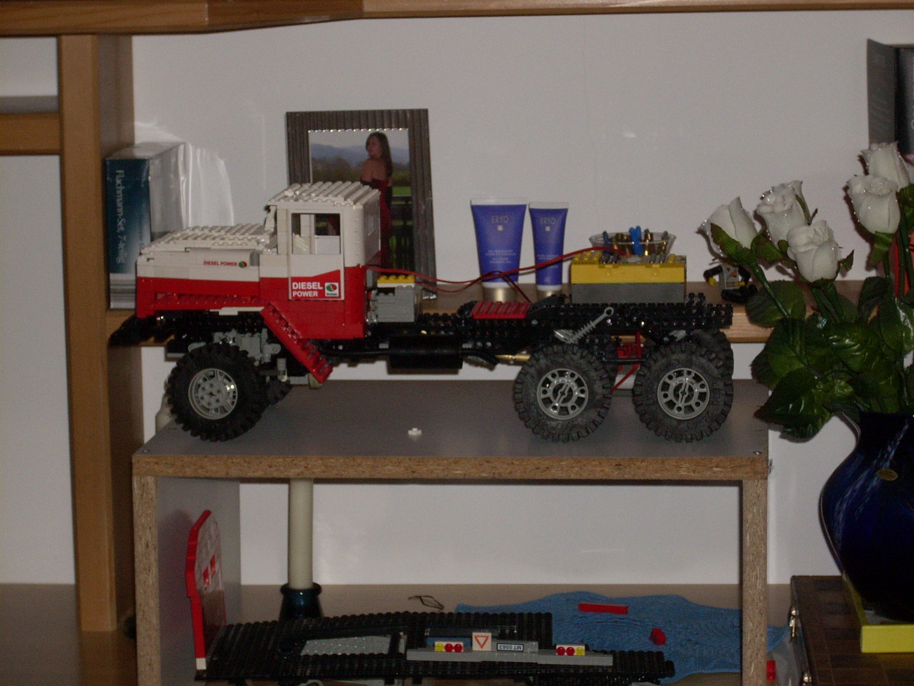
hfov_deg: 17.4
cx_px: 457
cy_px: 343
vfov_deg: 13.1
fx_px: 2984
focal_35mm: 113
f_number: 5.2
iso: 200
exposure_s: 1/60
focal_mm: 18.6
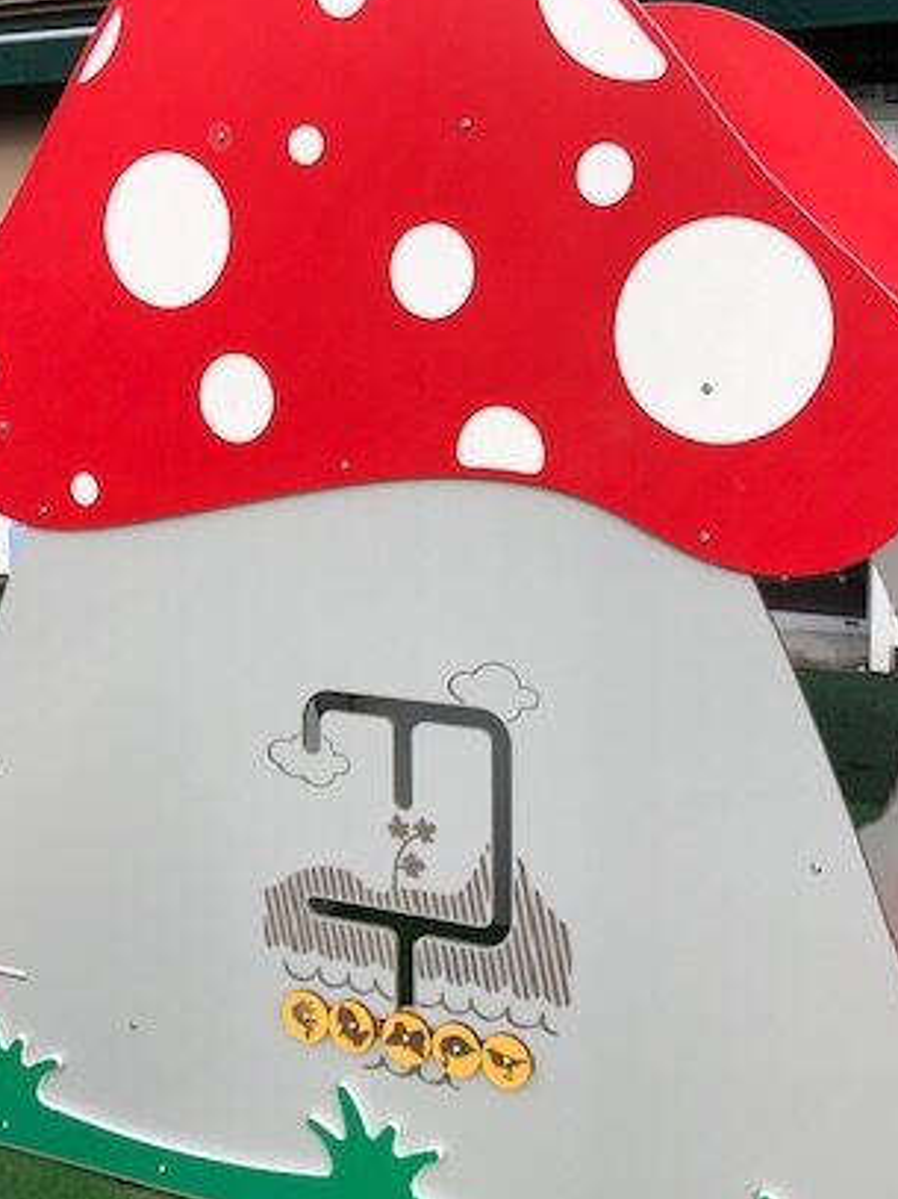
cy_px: 518
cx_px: 533
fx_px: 1523
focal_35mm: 44
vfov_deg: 42.9
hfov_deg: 32.8
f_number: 1.8
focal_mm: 4
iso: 20
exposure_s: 1/727
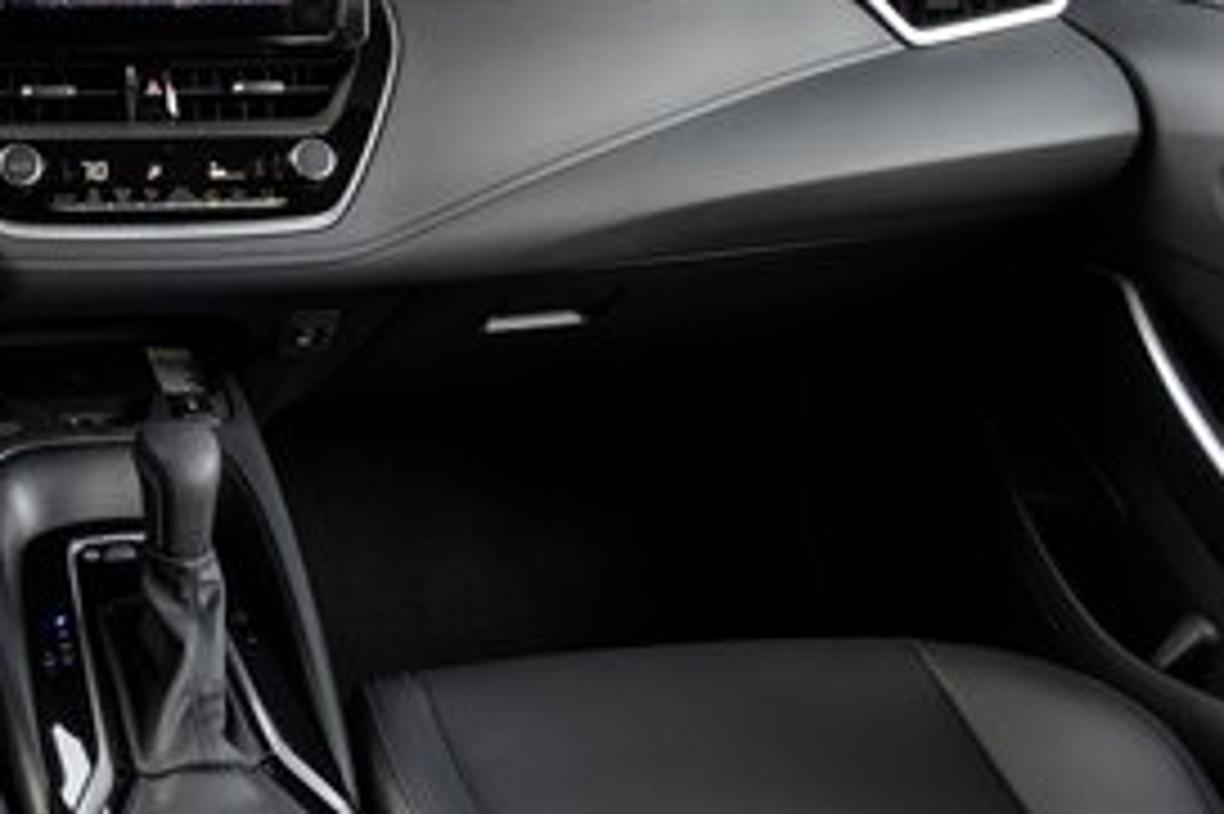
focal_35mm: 53
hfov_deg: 34.1
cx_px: -14
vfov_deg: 25.2
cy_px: 202
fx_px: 1801
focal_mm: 24
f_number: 8
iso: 125
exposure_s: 1/1.67
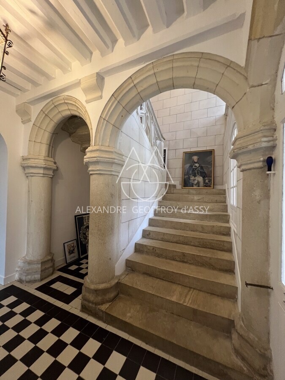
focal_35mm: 13
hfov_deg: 89.9
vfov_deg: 106.2
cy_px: 190
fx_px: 143
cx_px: 142
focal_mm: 1.57
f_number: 1.8
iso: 200
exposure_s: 1/50
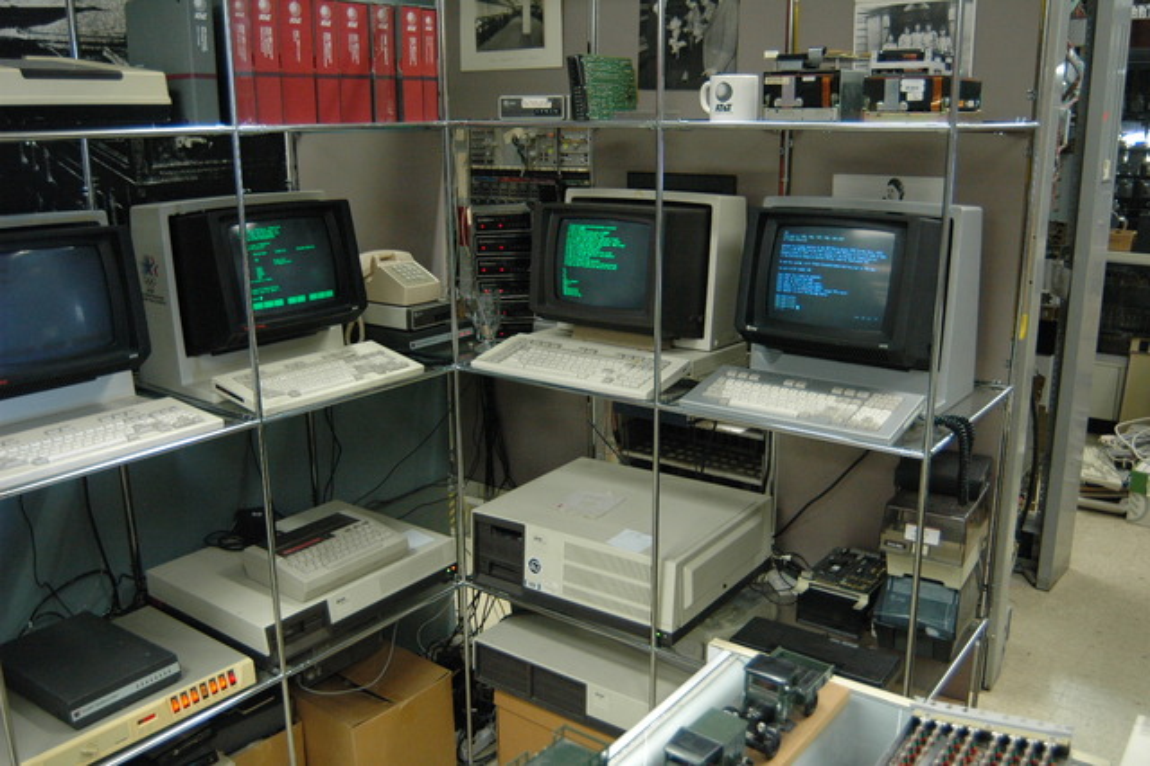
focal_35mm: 32
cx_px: 575
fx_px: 1006
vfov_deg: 41.7
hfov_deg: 59.5
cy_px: 383
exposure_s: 1/30
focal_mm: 21
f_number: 3.8
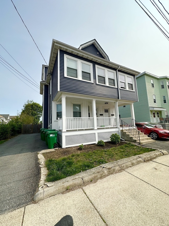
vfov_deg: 102.1
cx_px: 84
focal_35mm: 14
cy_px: 113
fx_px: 91
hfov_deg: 85.7
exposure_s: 1/1984
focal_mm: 2.22
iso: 50
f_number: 2.2
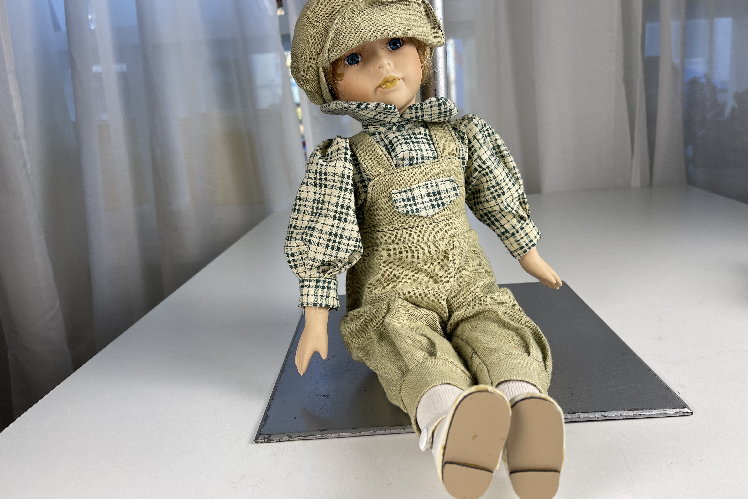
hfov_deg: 67.4
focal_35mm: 27
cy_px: 239
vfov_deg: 47.9
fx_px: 561
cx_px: 386
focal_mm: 5.1
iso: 32
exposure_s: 1/100
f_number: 1.6
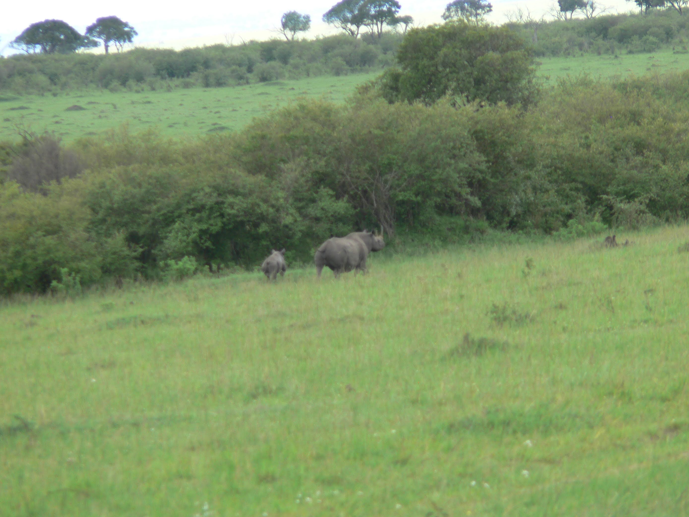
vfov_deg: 3.0
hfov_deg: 4.0
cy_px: 268
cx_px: 397
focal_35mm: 493
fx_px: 9813
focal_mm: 88.8
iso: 80
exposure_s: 1/100
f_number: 4.5
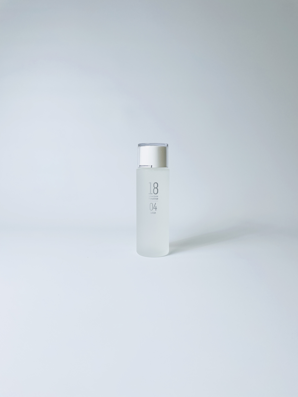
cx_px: 149
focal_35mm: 26
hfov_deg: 53.1
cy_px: 198
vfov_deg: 67.3
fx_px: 298
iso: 32
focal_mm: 4.2
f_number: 1.6
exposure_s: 1/535
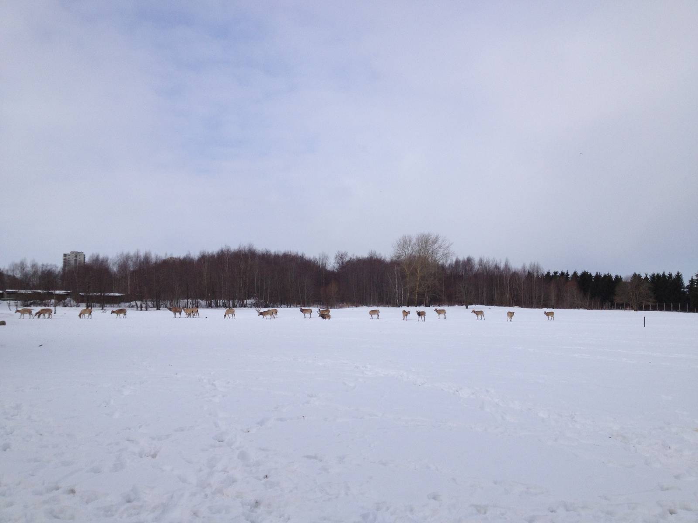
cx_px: 349
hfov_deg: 52.6
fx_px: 706
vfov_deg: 40.7
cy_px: 262
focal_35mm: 35
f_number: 2.4
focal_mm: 4.28
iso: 50
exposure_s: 1/2513
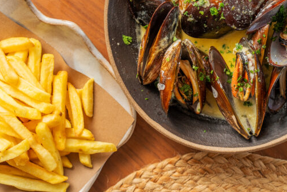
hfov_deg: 19.8
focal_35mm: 102
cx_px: 226
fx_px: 813
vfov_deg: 13.3
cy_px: 26
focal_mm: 50
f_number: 4
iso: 400
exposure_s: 1/160
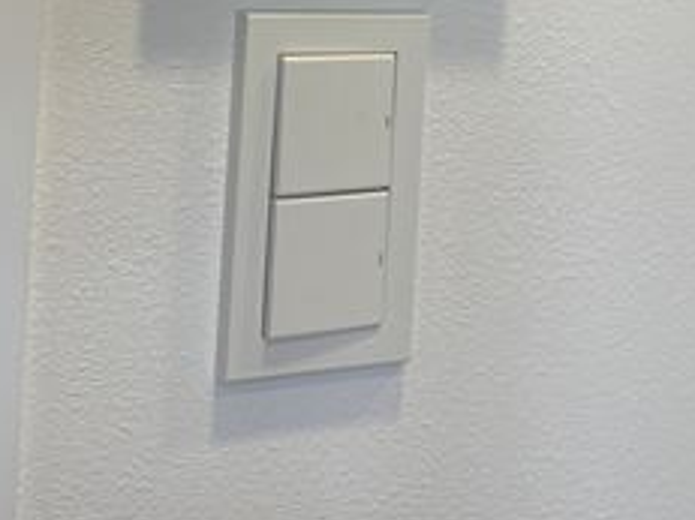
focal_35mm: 72
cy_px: -129
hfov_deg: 27.0
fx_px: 1445
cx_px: 373
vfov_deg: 19.1
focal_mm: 4.25
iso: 32
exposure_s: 1/100
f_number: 1.8
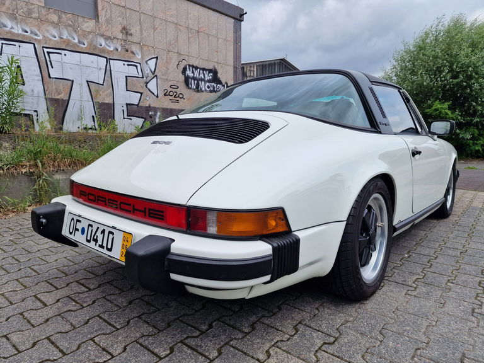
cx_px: 242
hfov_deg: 73.9
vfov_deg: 58.9
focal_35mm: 23
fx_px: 322
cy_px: 182
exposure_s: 1/944
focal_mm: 6.4
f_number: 1.8
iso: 50
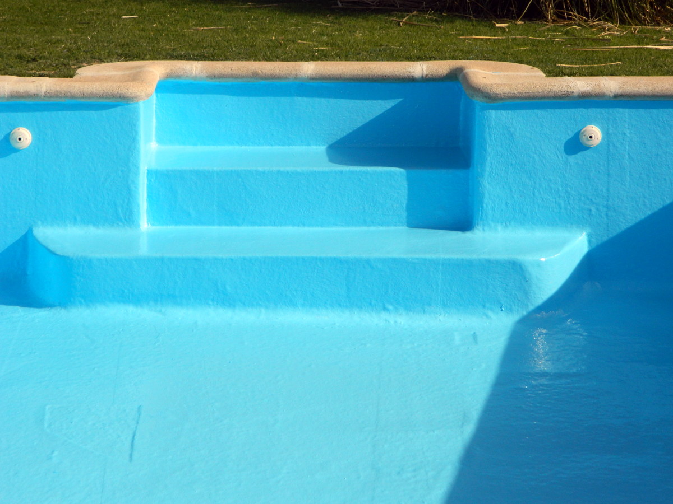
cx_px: 336
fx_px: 2508
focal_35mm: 129
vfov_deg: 11.5
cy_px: 252
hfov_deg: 15.3
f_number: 13.4
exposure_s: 1/160
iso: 110
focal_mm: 23.2
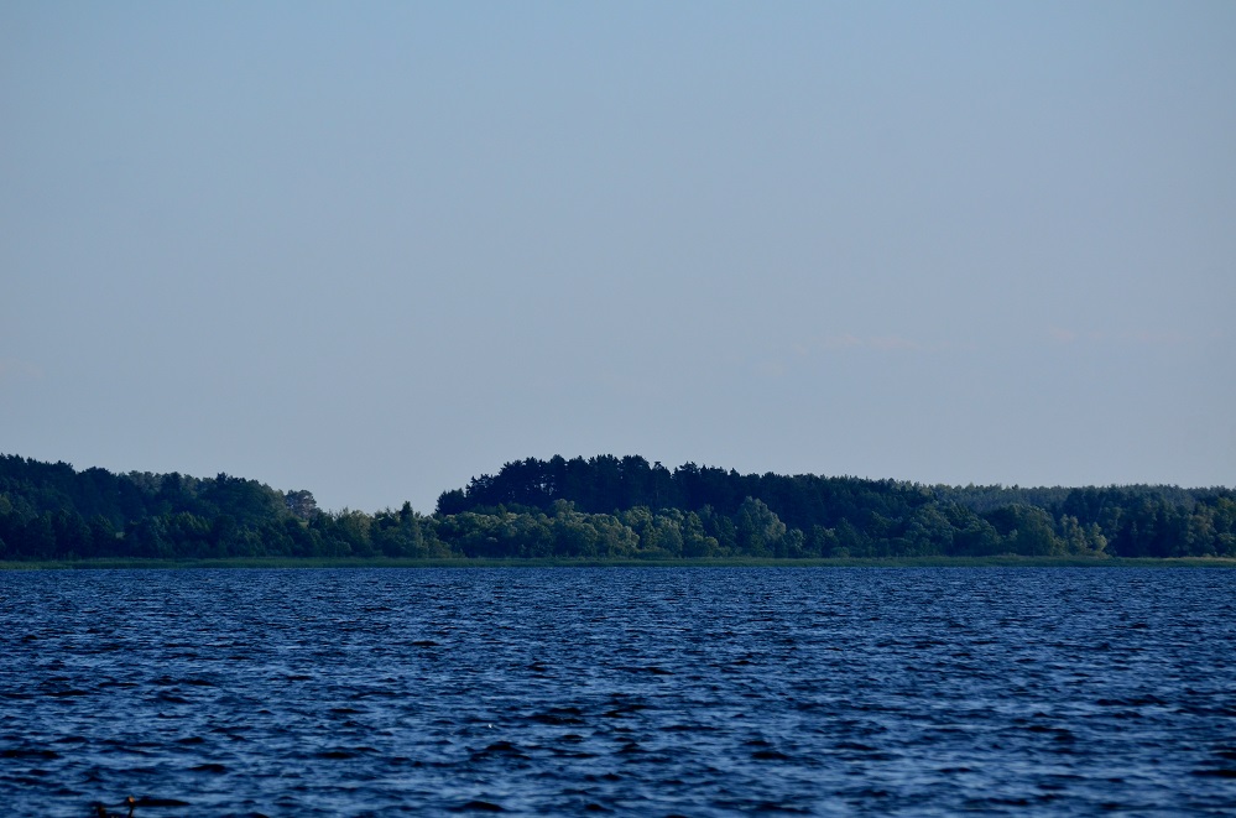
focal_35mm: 278
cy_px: 409
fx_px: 9505
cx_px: 618
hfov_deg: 7.4
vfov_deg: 4.9
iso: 400
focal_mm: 185
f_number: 5
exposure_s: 1/2000
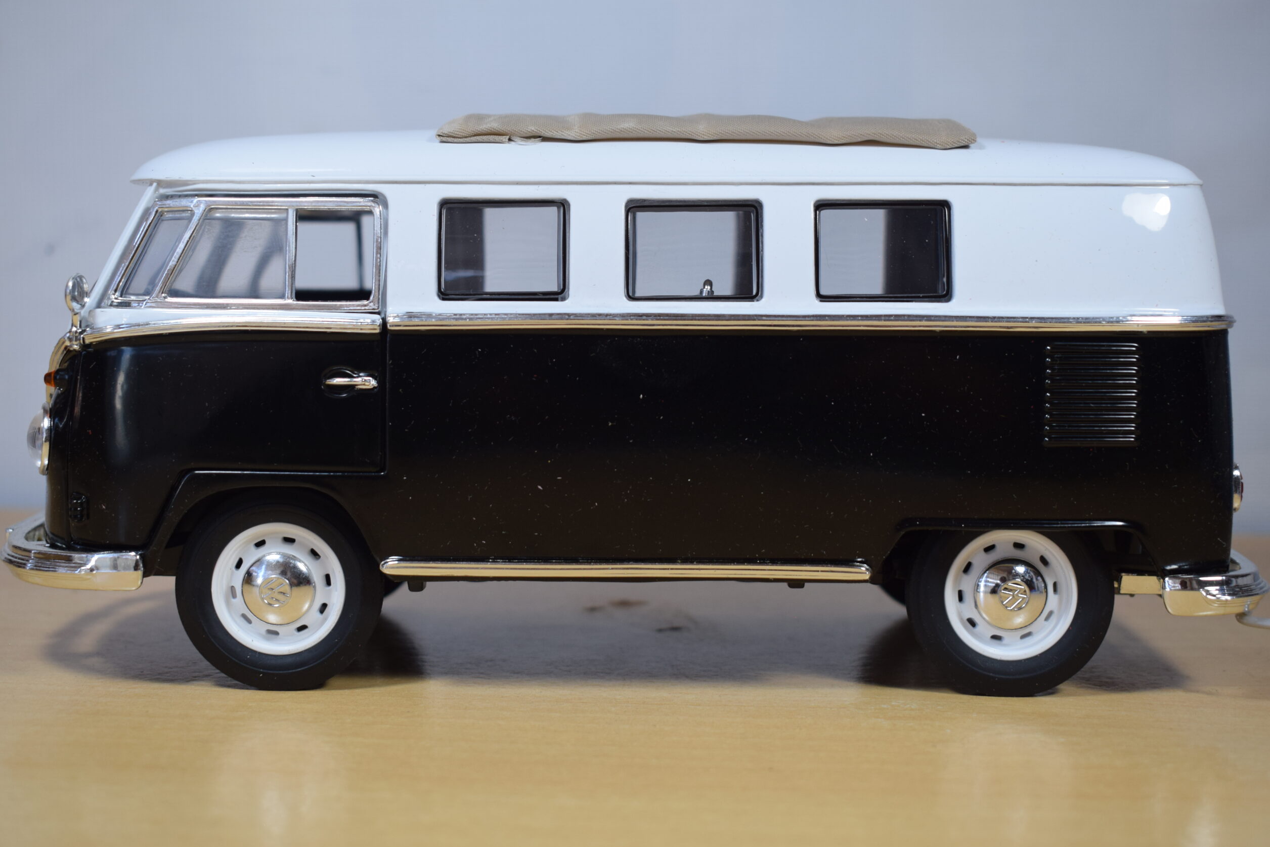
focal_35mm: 52
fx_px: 1834
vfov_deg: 26.0
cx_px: 623
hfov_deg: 38.2
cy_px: 420
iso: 400
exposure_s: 1/160
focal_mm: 34
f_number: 6.3
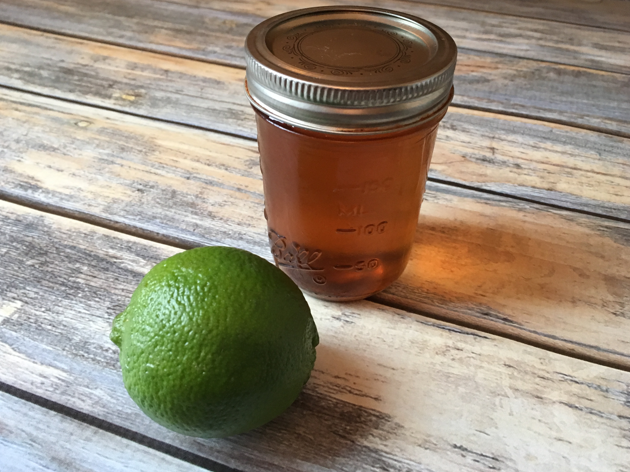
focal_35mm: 30
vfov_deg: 46.8
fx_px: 546
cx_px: 318
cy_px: 229
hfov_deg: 60.0
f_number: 2.2
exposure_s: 1/30
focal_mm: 4.15
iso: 200
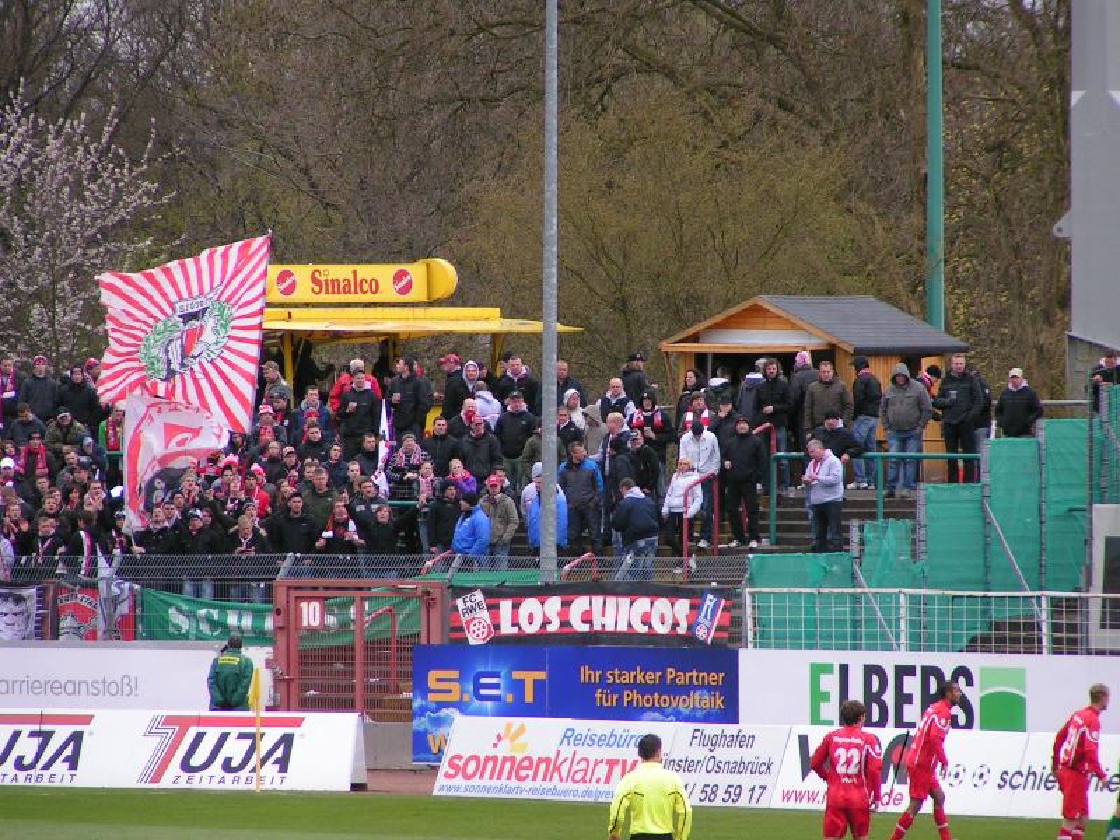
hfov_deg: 5.8
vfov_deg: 4.4
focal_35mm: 340
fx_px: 11001
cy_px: 420
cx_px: 560
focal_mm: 52
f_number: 3.5
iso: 100
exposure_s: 1/400
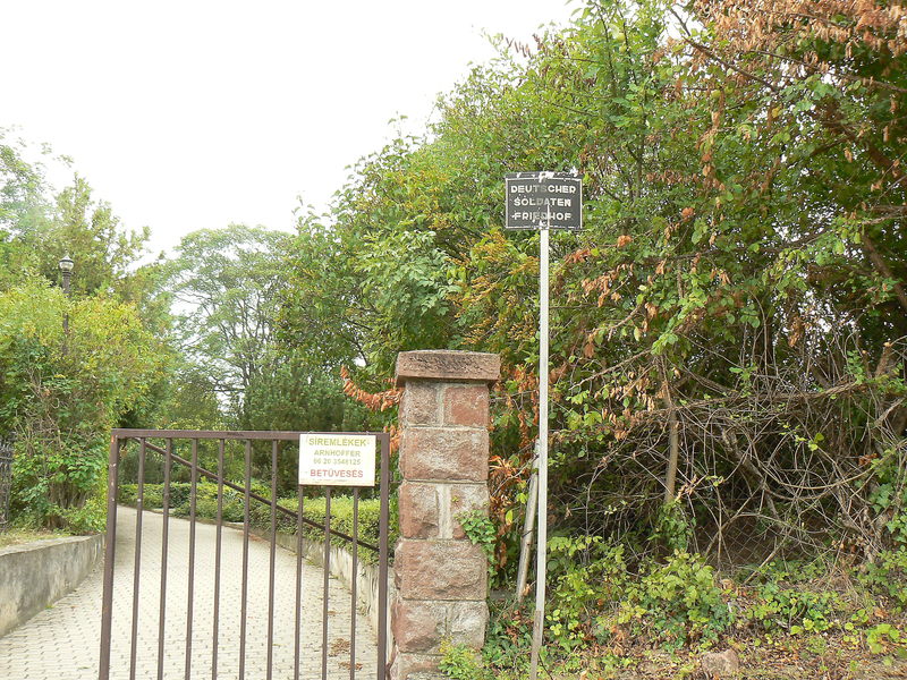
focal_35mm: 36
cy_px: 340
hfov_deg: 51.4
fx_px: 943
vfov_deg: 39.7
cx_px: 454
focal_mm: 6
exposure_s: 1/15
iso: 100
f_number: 8
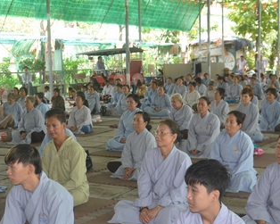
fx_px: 530
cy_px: 135
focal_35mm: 64
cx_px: 144
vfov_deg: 23.8
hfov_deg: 29.6
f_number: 4
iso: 400
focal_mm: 22
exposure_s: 1/200
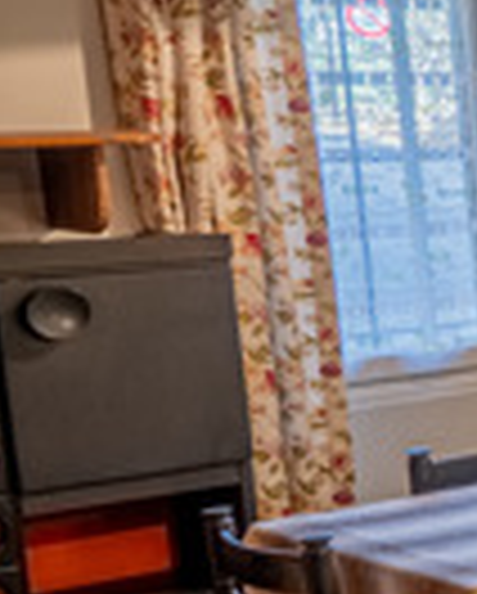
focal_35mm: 92
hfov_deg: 10.6
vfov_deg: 20.8
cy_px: 351
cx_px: 1494
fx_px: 1620
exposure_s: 1/60
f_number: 11
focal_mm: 12
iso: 500
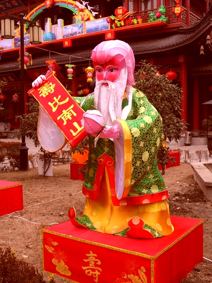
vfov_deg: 46.8
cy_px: 142
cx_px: 106
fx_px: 326
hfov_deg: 36.0
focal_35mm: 40
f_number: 3.6
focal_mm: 6.5
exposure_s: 1/125
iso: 80
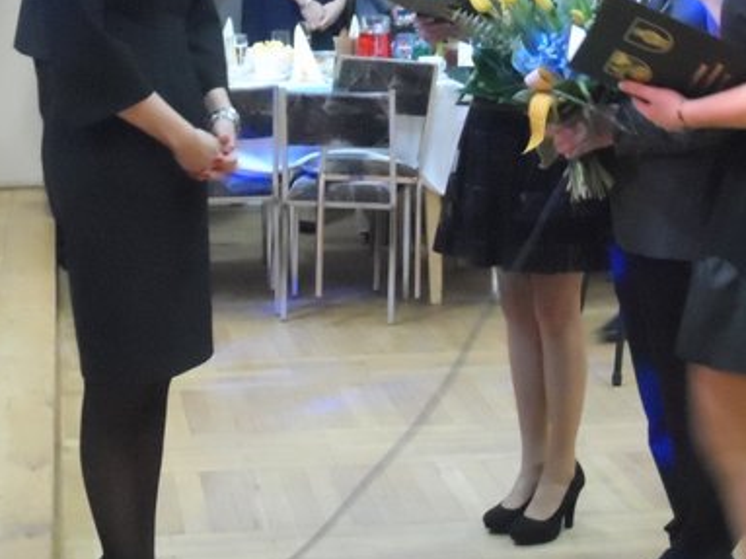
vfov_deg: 16.3
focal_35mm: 90
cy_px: 141
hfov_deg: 21.8
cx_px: 429
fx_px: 1939
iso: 1600
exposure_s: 1/10
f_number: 4
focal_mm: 8.7
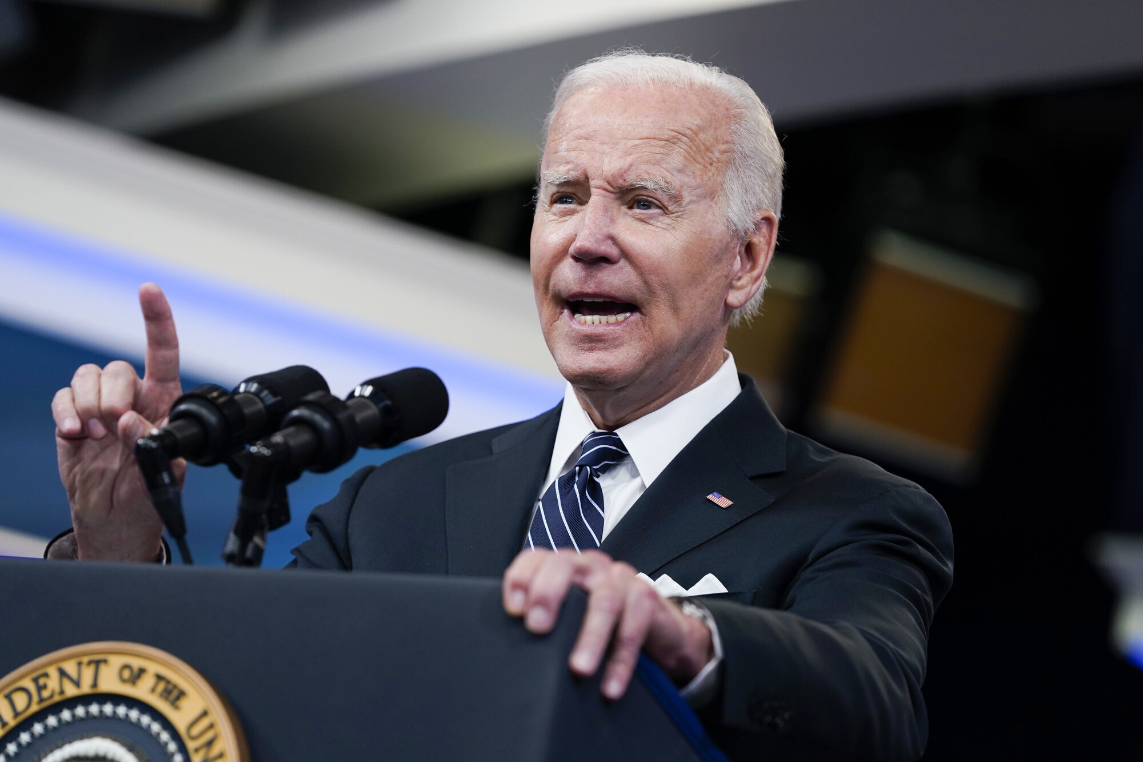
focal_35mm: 200
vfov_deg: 6.9
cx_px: 572
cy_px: 381
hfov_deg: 10.3
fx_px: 6349
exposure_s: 1/200
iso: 1000
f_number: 4
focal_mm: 200
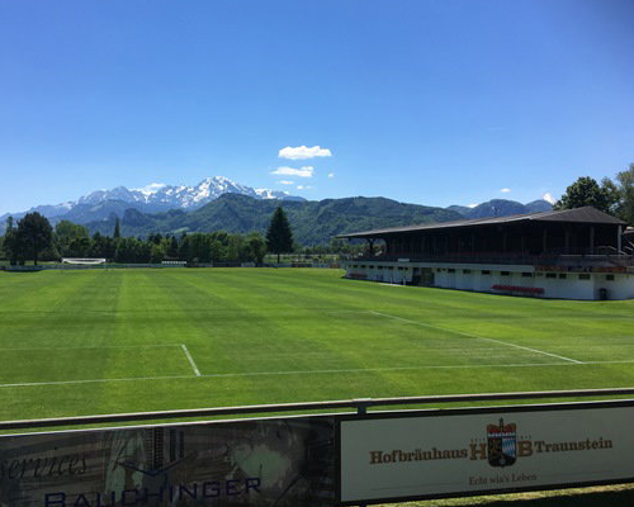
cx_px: 273
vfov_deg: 43.3
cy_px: 228
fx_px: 638
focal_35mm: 34
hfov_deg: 52.7
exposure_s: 1/1637
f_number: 2.2
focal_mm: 4.15
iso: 25
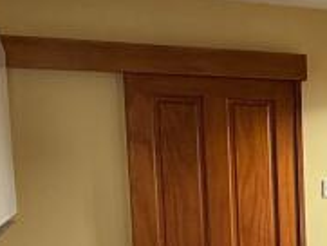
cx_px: 443
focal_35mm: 79
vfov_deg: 18.1
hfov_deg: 21.9
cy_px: 257
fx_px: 747
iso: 100
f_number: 2.2
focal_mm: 2.22
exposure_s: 1/100
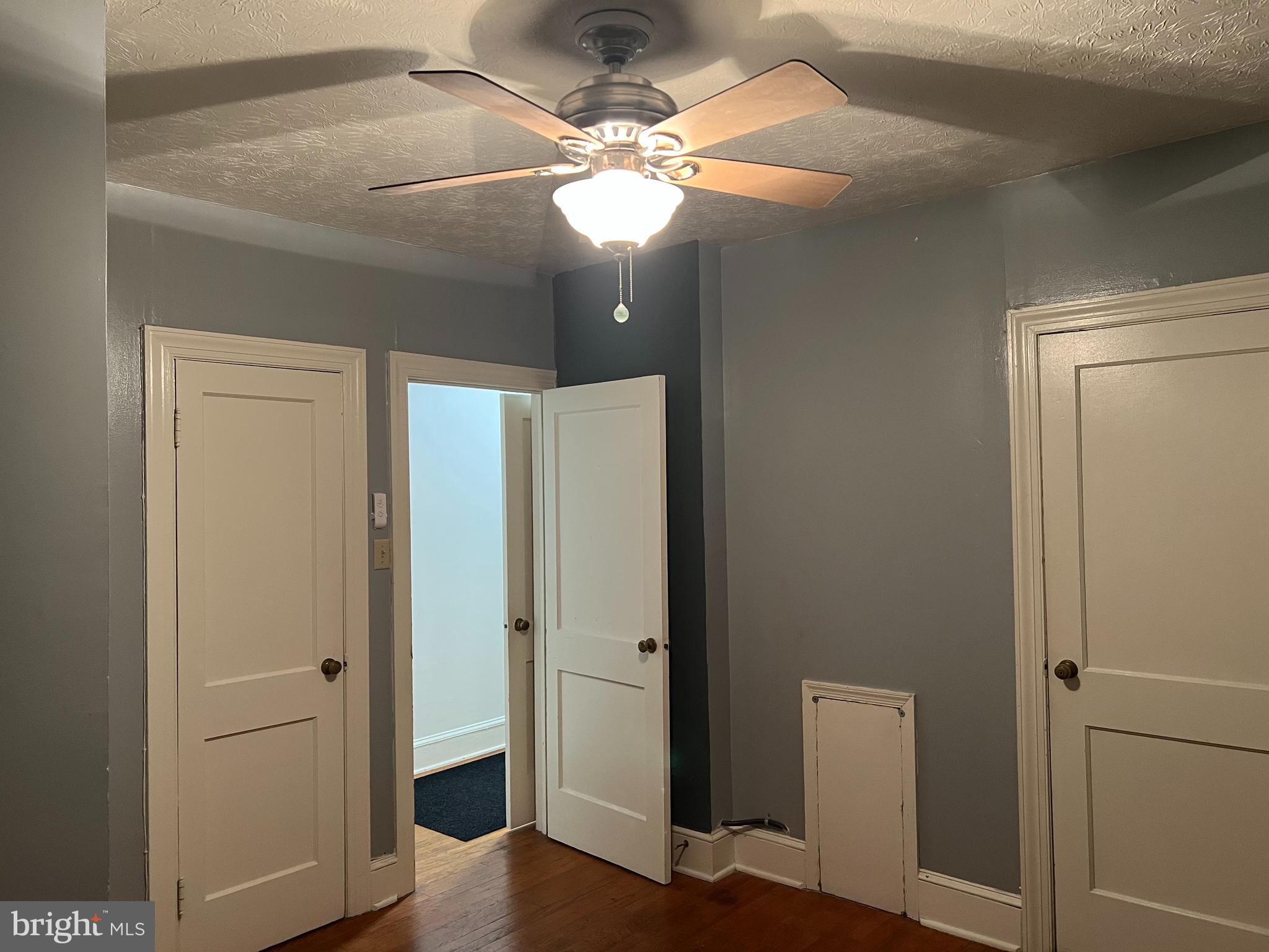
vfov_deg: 53.1
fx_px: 953
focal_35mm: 26
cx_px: 634
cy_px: 476
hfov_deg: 67.3
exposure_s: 1/60
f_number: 1.5
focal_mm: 5.7
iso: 250
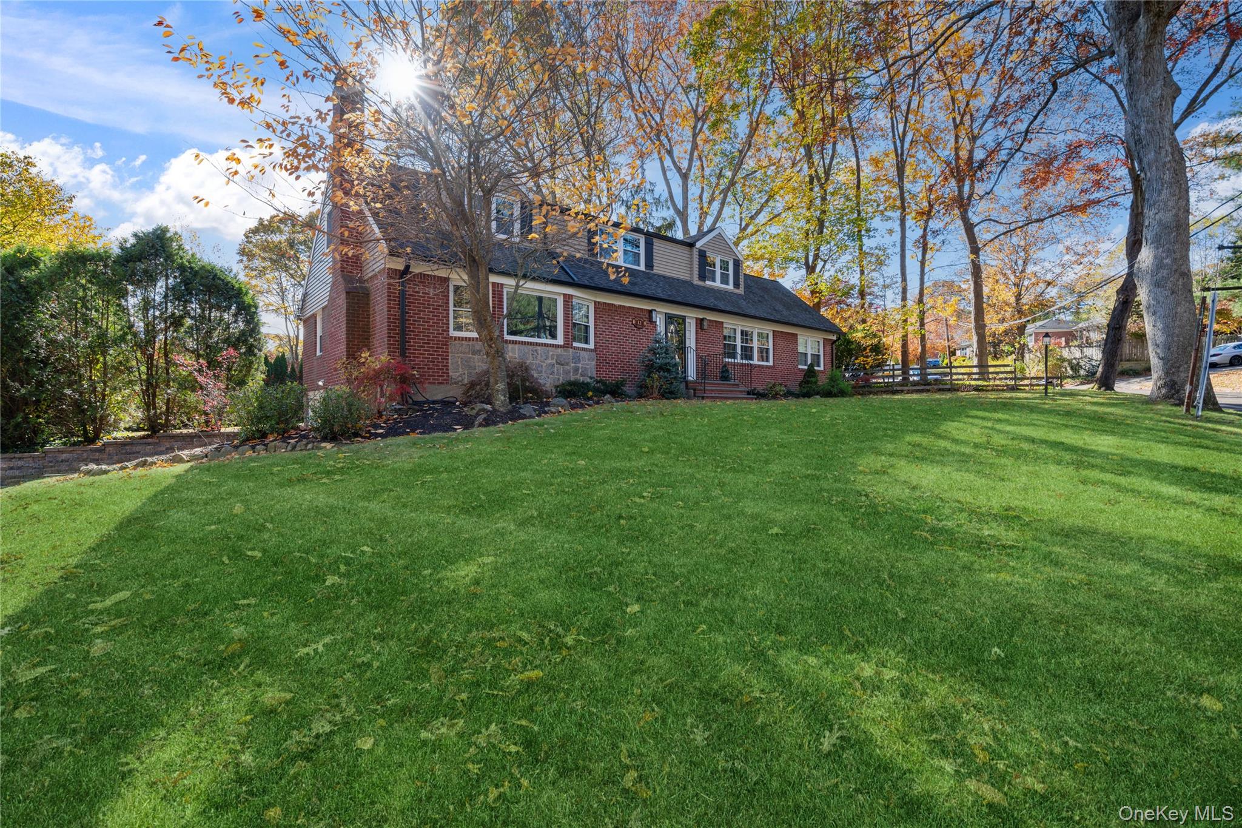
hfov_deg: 96.7
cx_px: 621
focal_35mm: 16
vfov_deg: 73.7
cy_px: 414
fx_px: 552
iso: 250
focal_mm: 16
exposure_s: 1/200
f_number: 5.6
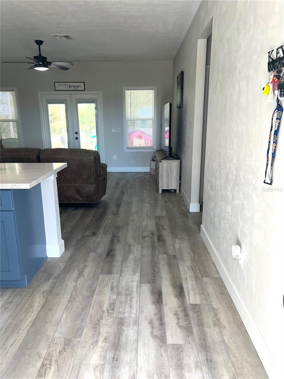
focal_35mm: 26
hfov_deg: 53.1
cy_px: 190
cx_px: 142
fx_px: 284
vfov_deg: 67.3
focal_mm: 5.7
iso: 50
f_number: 1.5
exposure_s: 1/120
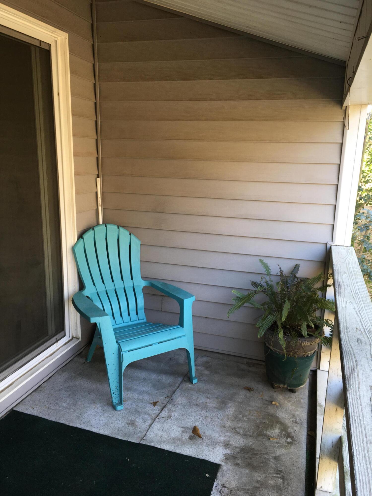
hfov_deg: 48.2
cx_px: 186
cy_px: 248
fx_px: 416
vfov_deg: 61.7
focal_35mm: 29
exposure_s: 1/38
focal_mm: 4.15
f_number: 2.2
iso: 25
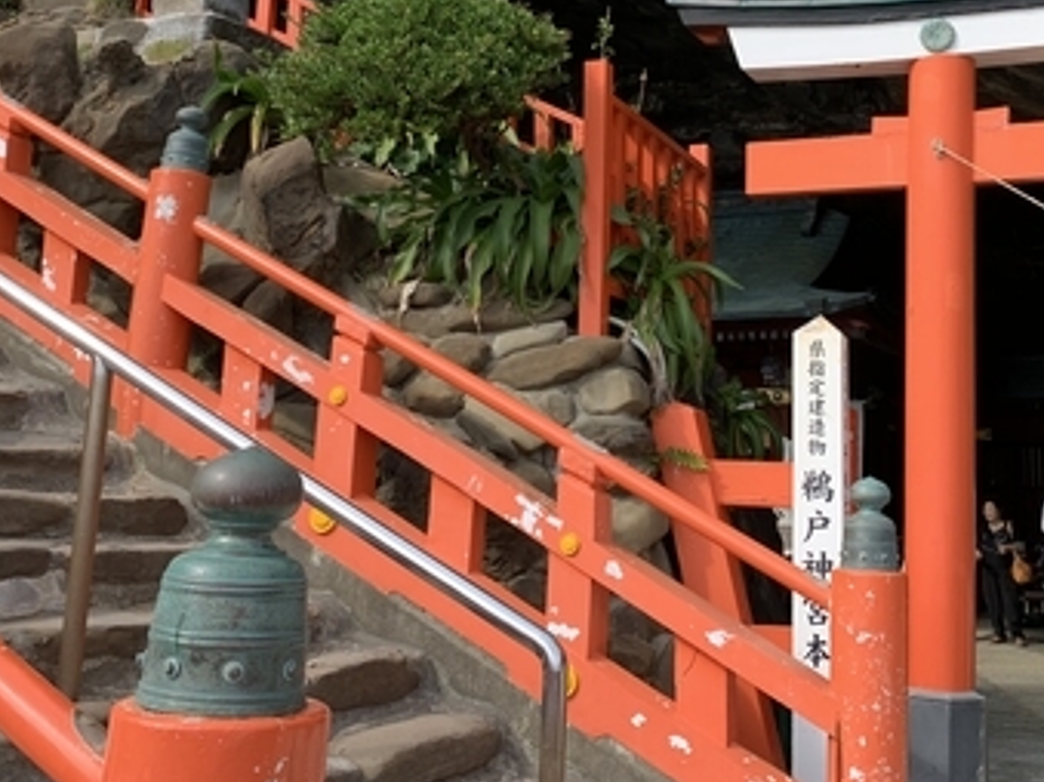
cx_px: 690
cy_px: 203
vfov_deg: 31.0
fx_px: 1387
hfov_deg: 40.8
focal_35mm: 46
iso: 25
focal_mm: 4.25
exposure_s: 1/802
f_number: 1.8
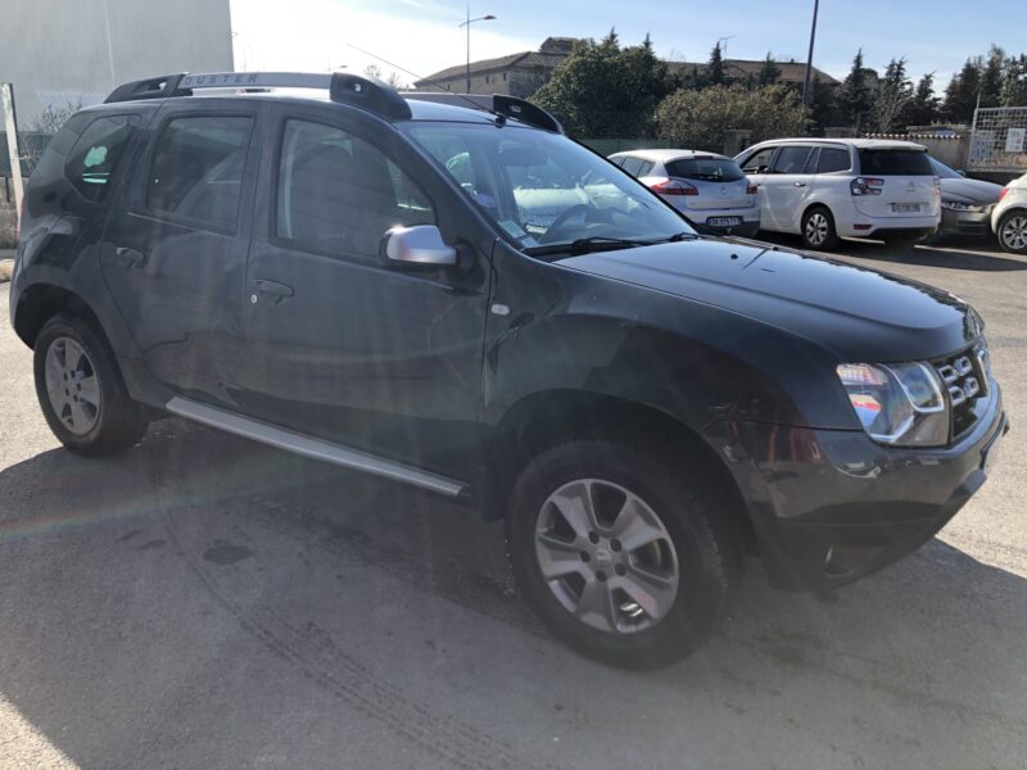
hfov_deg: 63.4
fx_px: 831
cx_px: 514
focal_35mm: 28
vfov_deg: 49.7
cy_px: 385
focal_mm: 3.99
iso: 20
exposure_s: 1/571
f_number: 1.8
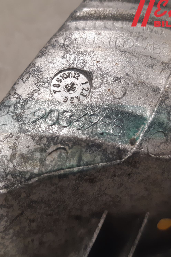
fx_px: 264
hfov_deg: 35.7
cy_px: 129
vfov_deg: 51.9
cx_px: 61
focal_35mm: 37
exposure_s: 1/50
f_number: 1.7
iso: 125
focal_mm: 3.93
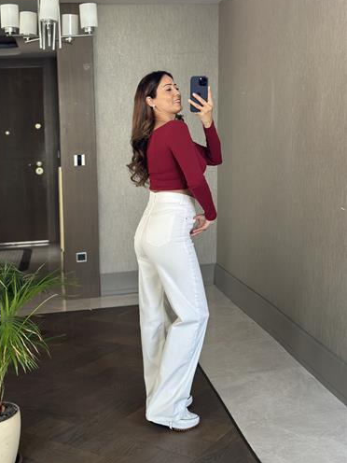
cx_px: 171
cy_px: 230
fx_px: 655
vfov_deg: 38.9
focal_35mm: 49
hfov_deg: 29.7
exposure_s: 1/88
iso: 125
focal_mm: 6.86
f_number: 1.78
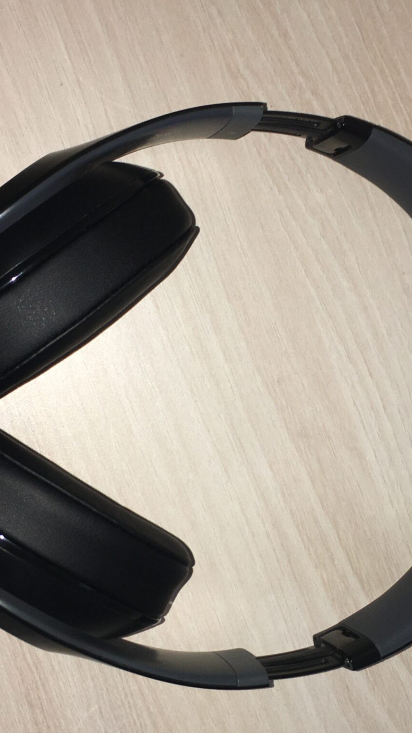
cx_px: 213
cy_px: 369
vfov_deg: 39.2
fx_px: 1030
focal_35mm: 53
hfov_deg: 22.6
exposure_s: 1/42
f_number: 2.2
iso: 25
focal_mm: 4.15
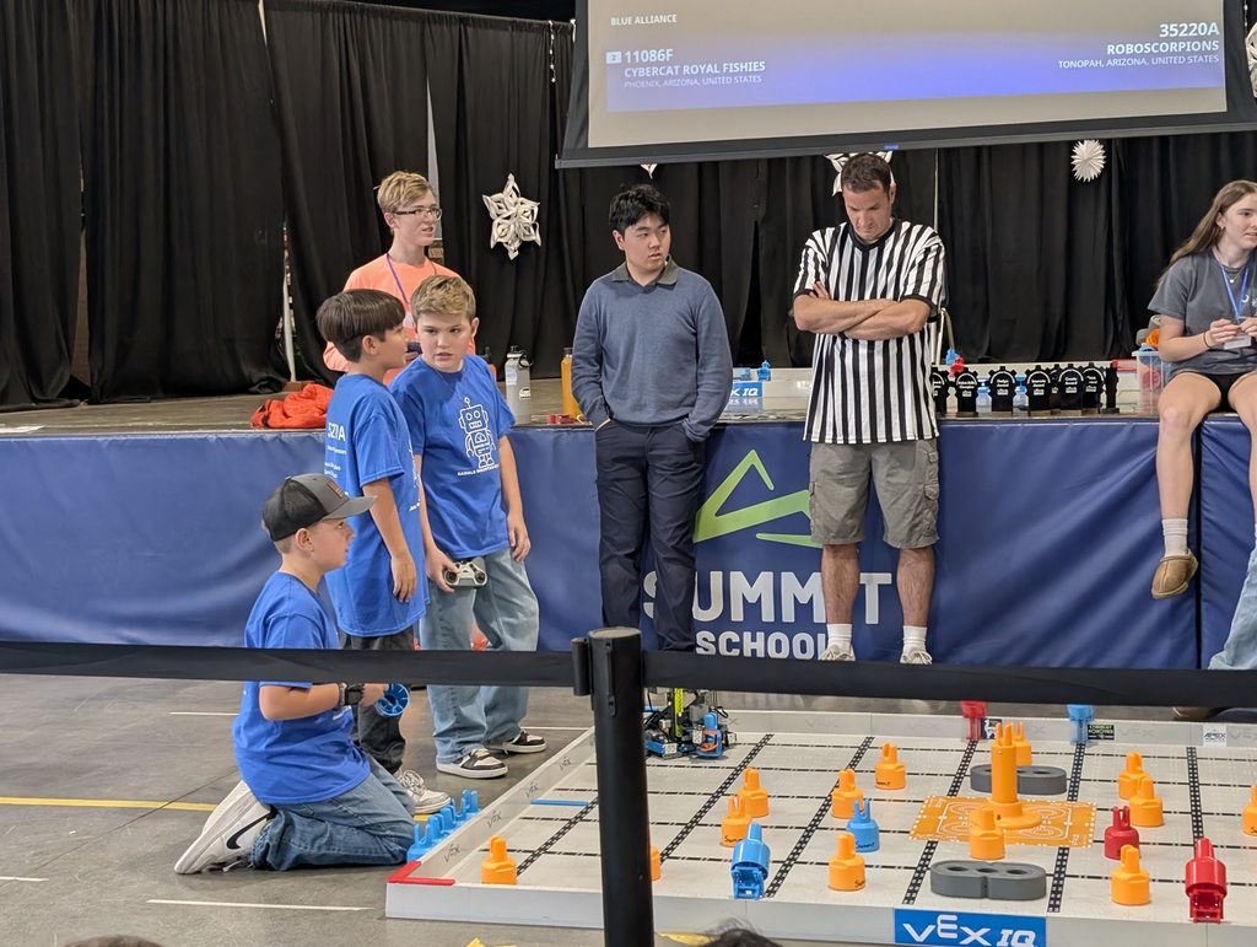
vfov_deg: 29.7
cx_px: 628
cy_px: 474
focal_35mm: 49
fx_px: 1782
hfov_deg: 38.9
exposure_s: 1/240
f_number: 1.68
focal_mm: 6.9
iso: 859
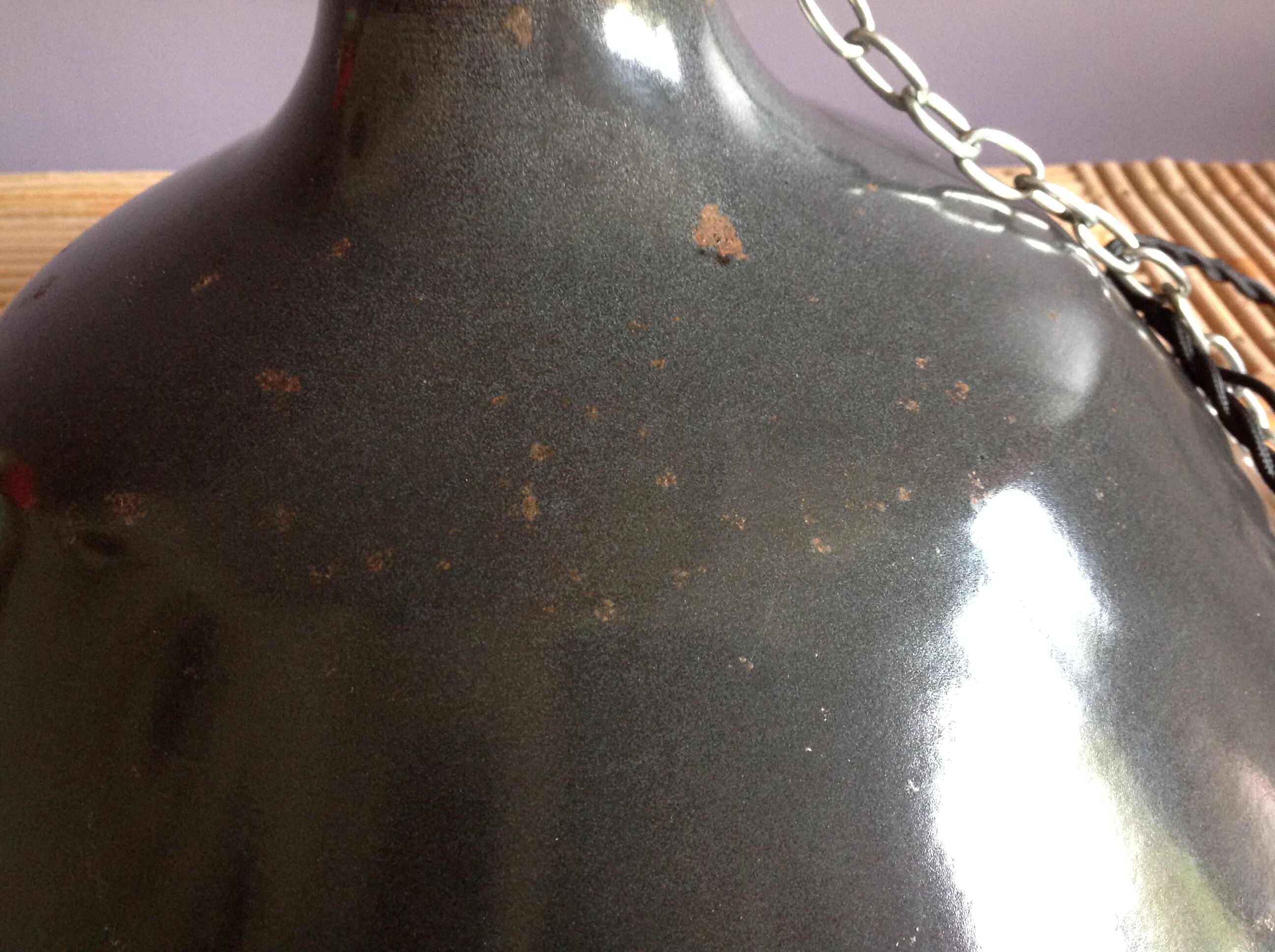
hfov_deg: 52.7
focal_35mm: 35
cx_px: 638
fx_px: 1287
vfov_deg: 40.6
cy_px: 476
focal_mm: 4.28
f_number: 2.4
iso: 250
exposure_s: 1/15
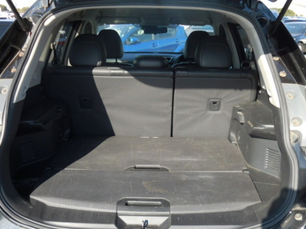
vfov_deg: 32.2
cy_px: 114
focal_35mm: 45
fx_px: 398
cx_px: 153
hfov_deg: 42.1
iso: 125
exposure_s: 1/200
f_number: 4.2
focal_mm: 8.1
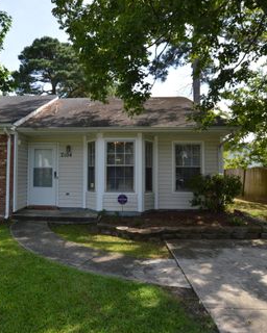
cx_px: 95
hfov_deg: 62.0
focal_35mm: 22
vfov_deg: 75.0
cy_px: 164
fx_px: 217
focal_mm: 10
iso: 100
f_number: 6.3
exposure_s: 1/160
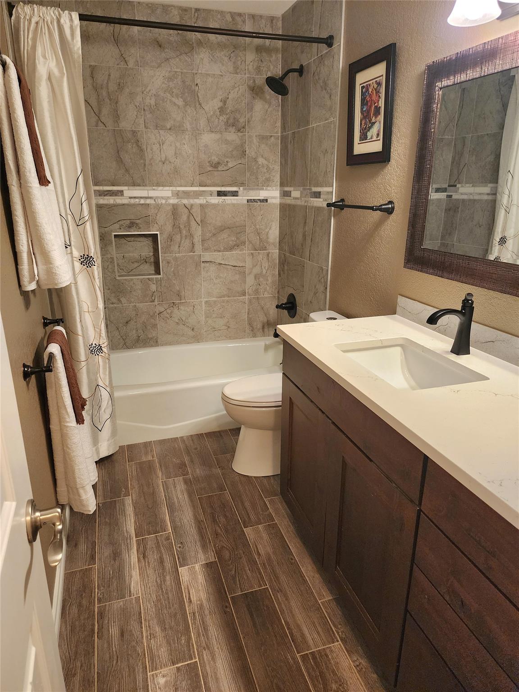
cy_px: 346
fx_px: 460
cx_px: 260
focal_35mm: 23
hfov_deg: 58.9
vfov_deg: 73.9
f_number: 1.8
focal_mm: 6.4
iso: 400
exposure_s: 1/120
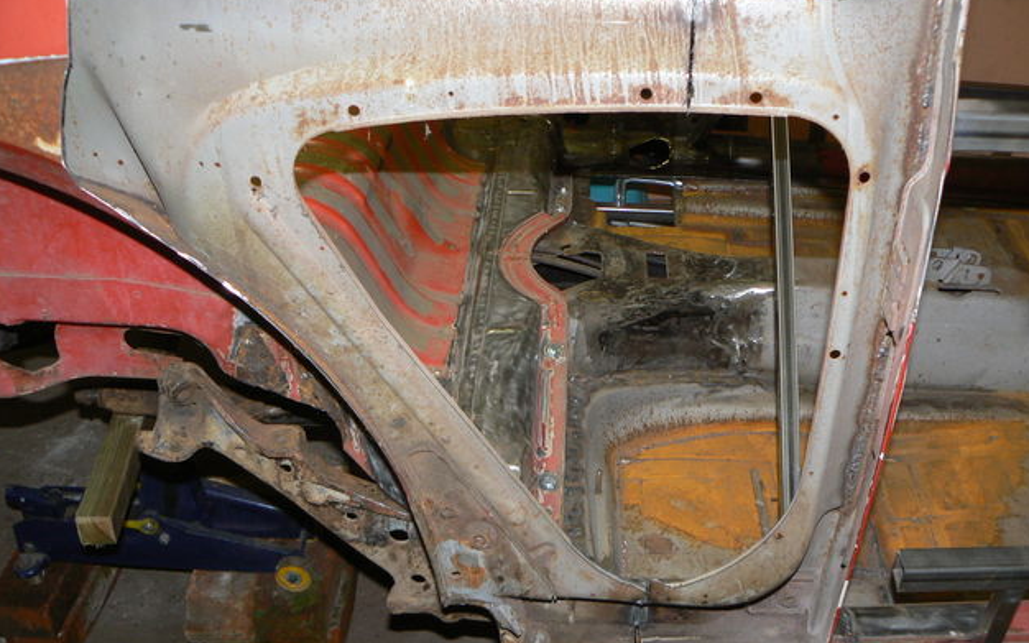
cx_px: 511
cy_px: 357
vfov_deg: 32.7
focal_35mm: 39
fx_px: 1094
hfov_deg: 50.4
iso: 100
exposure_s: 1/30
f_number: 2.8
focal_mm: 6
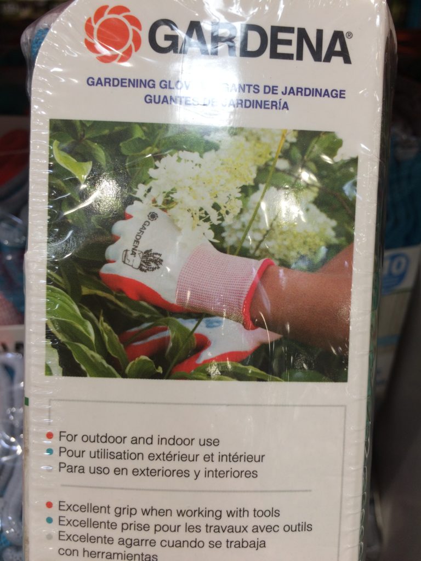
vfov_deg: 61.7
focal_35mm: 29
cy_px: 280
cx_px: 210
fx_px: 470
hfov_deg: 48.2
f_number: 2.2
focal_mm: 4.15
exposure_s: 1/30
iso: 40
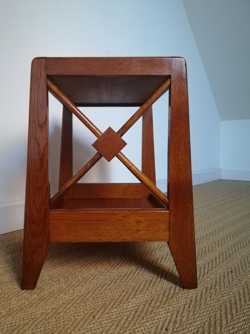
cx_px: 107
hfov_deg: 46.7
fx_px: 289
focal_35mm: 30
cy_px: 176
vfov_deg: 59.9
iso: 1250
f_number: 2.2
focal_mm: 3.83
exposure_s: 1/14.3
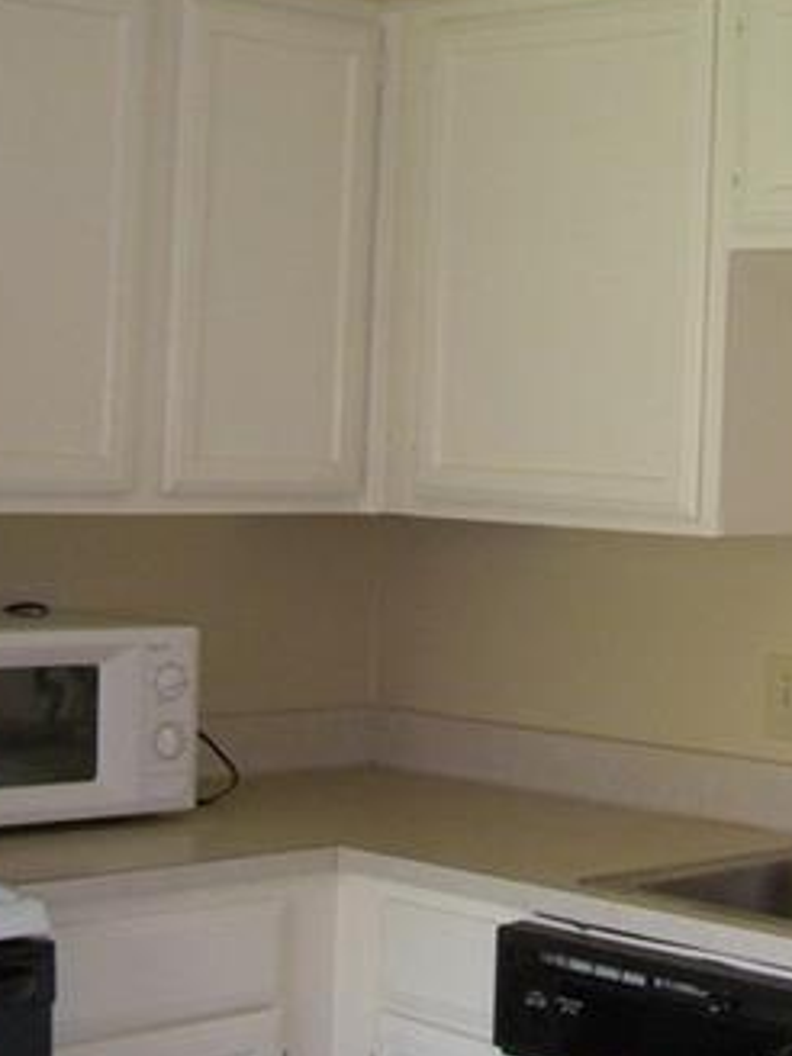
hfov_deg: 17.9
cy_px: 476
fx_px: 2502
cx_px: 570
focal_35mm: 82
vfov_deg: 23.8
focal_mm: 5.9
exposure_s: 1/51.7
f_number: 3.8
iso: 200
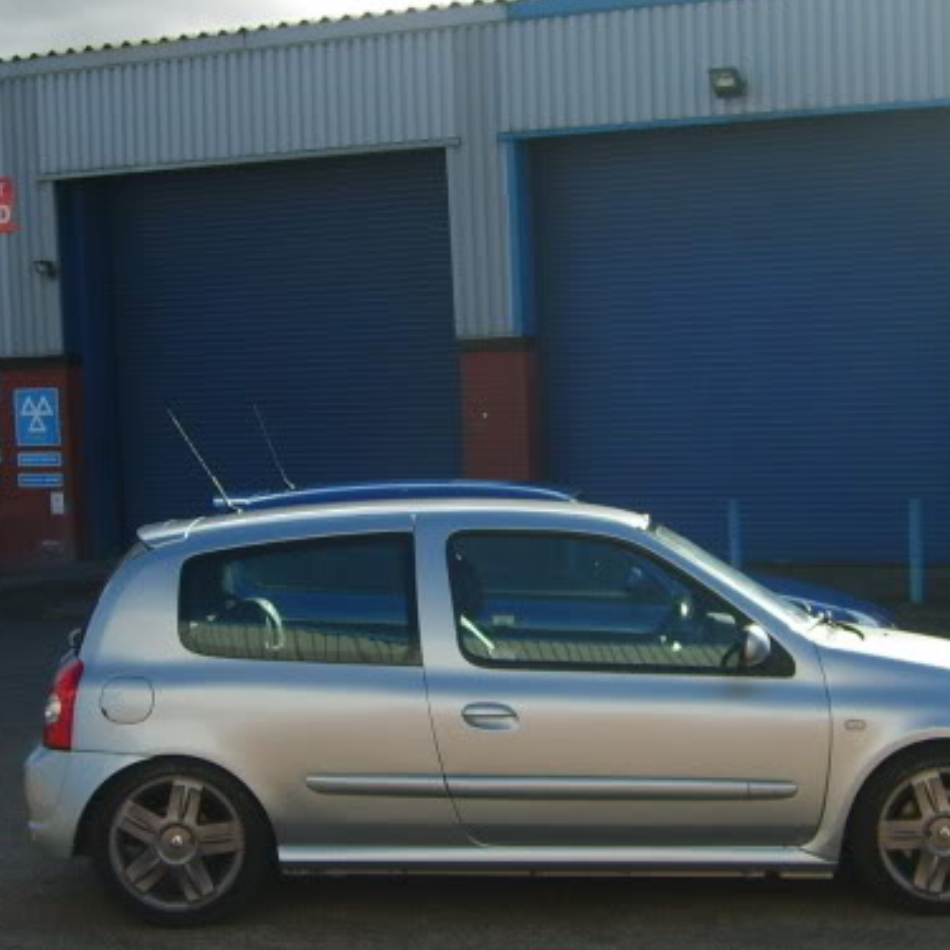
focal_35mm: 66
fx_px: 2049
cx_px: 529
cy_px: 509
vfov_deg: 26.1
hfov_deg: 26.1
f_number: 2.8
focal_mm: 5.8
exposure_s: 1/750
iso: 50
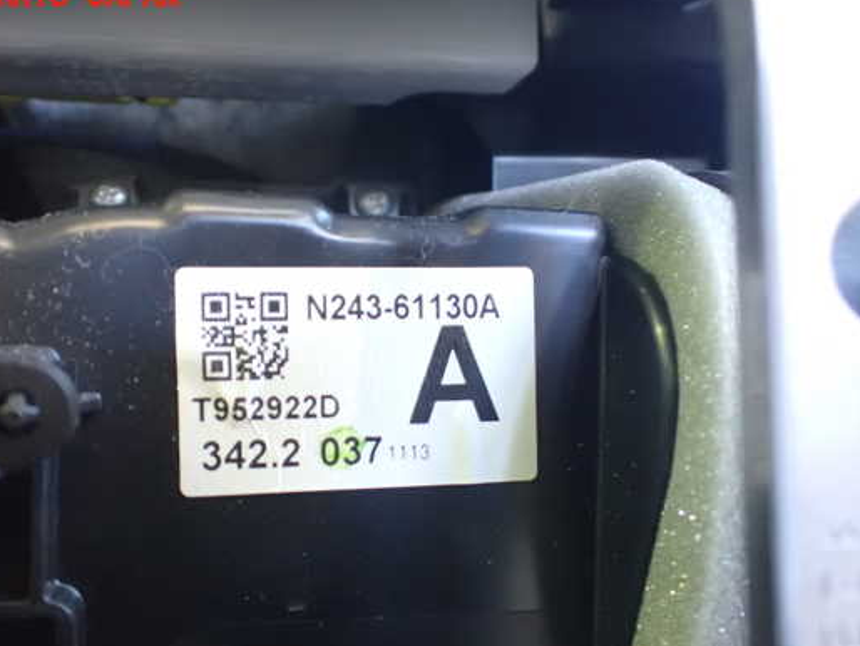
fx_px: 870
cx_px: 376
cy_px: 351
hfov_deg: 52.5
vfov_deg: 40.7
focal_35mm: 35
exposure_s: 1/25
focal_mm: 5.4
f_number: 2.3
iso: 1600
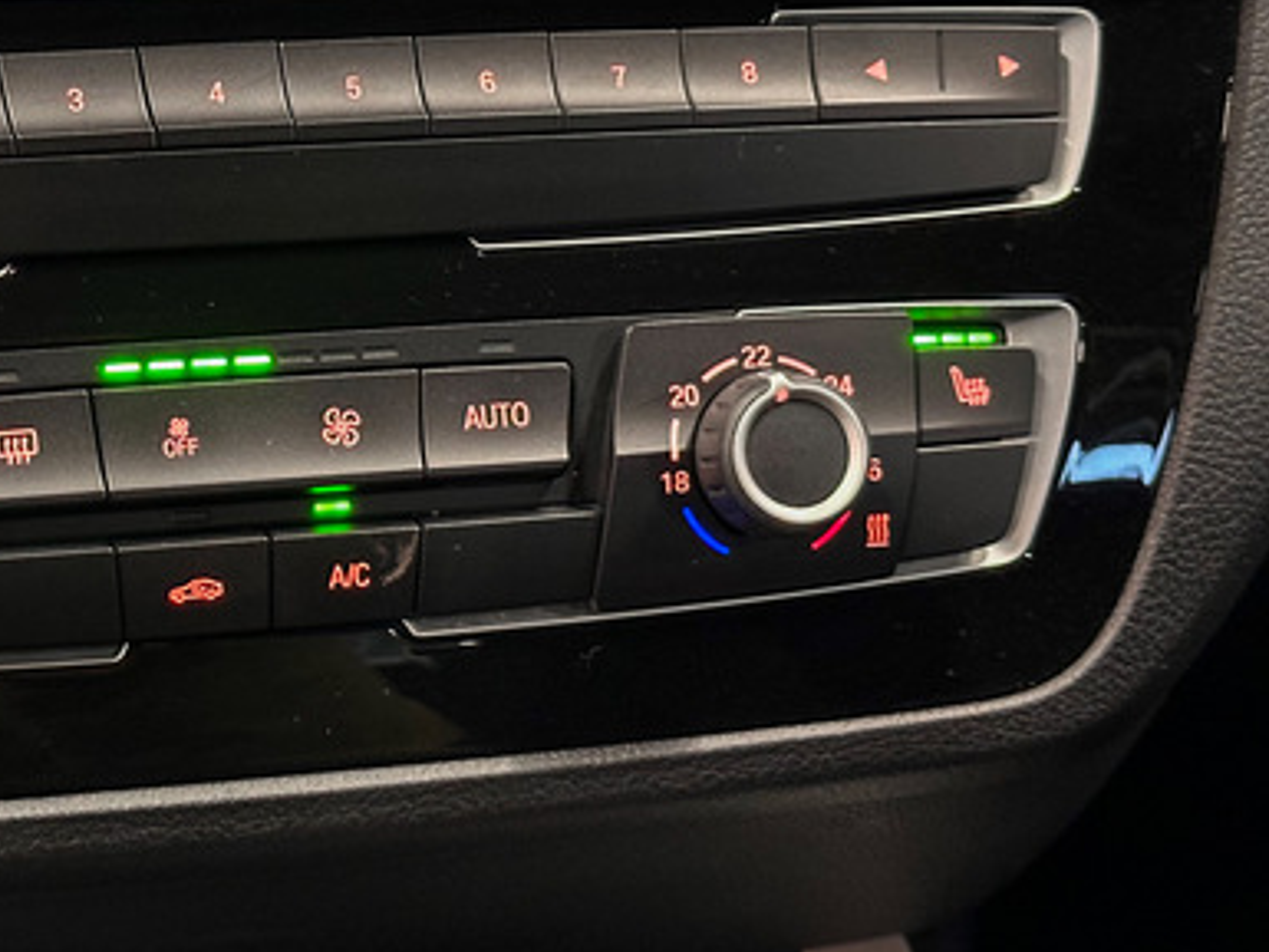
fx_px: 2970
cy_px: 287
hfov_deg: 23.7
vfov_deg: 18.1
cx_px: 231
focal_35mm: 81
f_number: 1.78
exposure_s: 1/20
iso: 640
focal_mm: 6.86
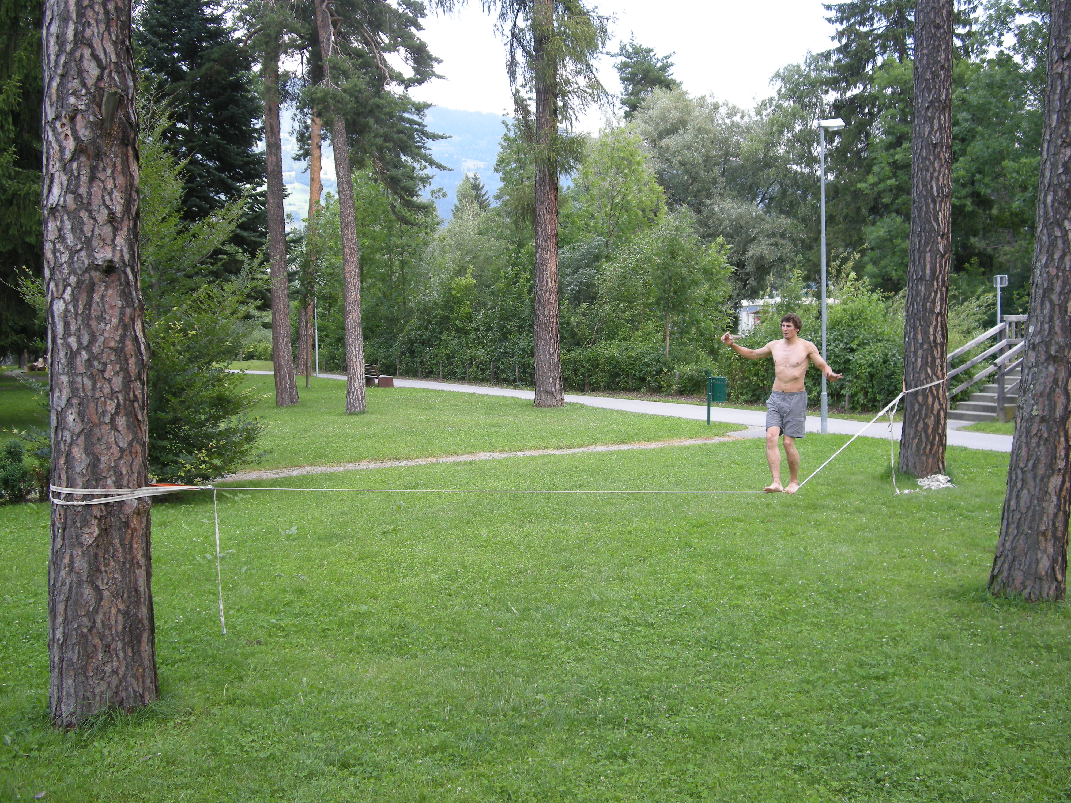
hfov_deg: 50.1
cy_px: 402
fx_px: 1145
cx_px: 536
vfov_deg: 38.7
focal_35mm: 37
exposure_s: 1/144
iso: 64
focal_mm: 7.9
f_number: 2.8
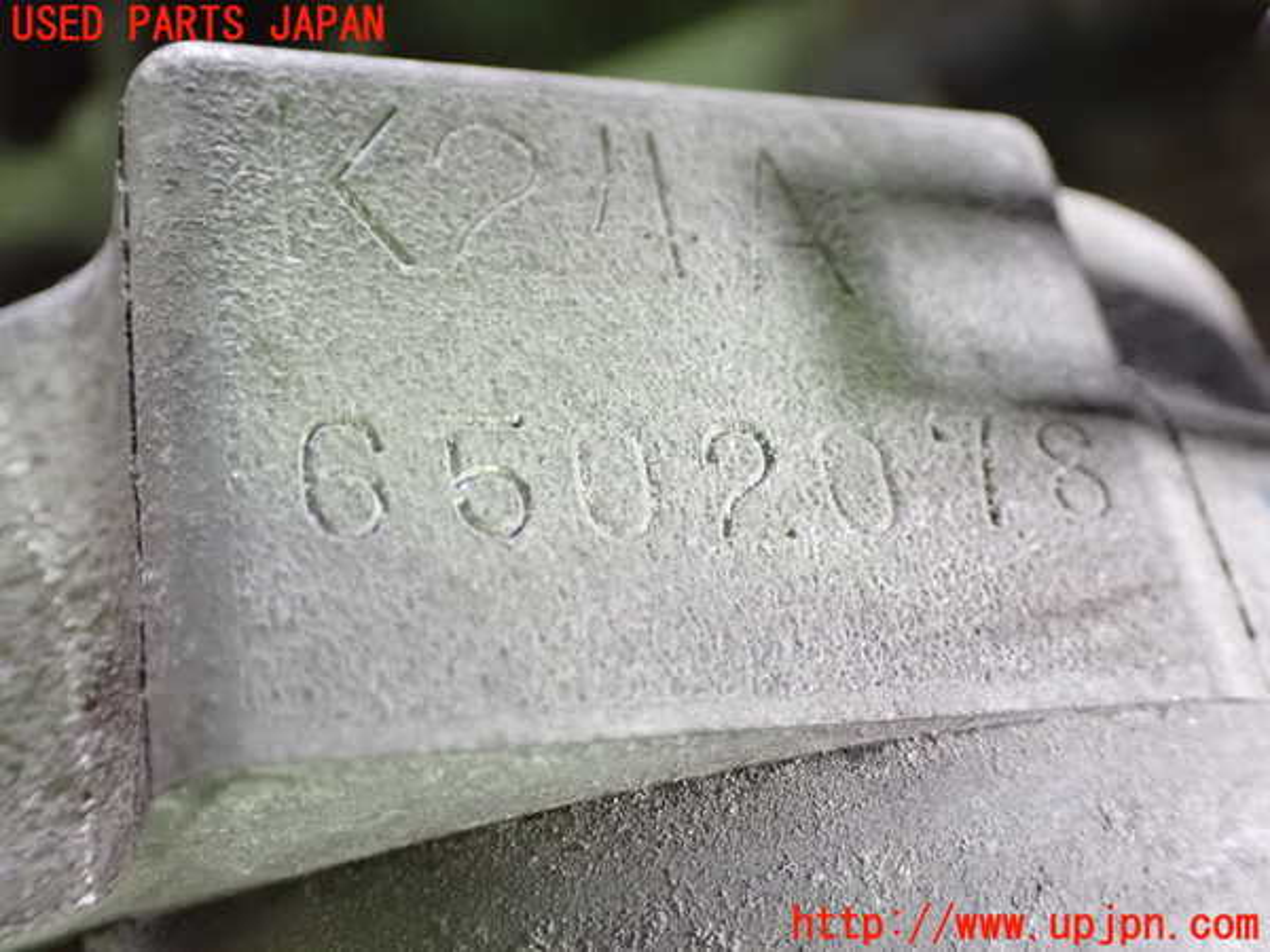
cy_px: 476
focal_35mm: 41
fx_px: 1504
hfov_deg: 45.8
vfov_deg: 35.1
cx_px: 635
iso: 1600
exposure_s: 1/25
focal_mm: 7.31
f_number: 2.8
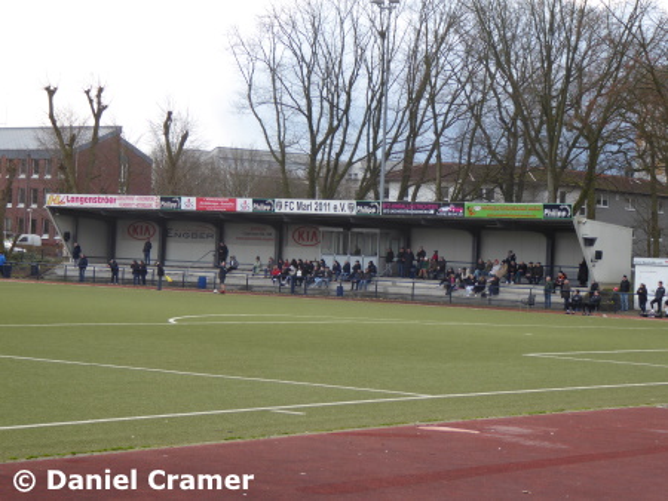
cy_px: 250
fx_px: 1738
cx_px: 334
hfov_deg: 21.8
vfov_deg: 16.4
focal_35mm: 90
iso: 80
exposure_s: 1/80
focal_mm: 16.1
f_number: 4.9
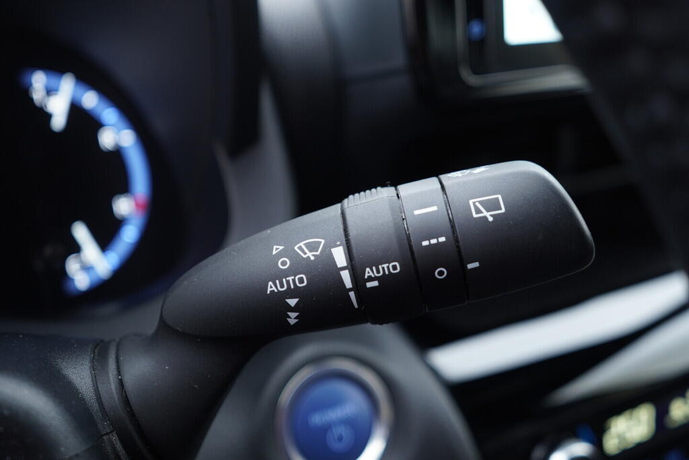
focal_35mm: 36
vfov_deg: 36.9
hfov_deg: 53.1
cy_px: 230
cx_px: 344
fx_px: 689
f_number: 2.8
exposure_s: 1/40
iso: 320
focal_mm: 24
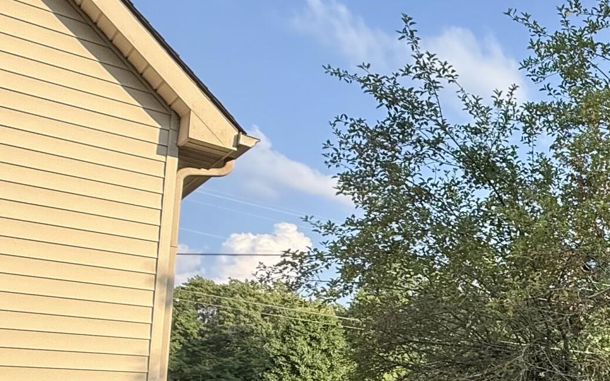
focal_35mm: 43
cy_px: 371
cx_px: 794
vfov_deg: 28.2
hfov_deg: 33.6
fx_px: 715
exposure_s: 1/411
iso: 64
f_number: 2.2
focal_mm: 2.22
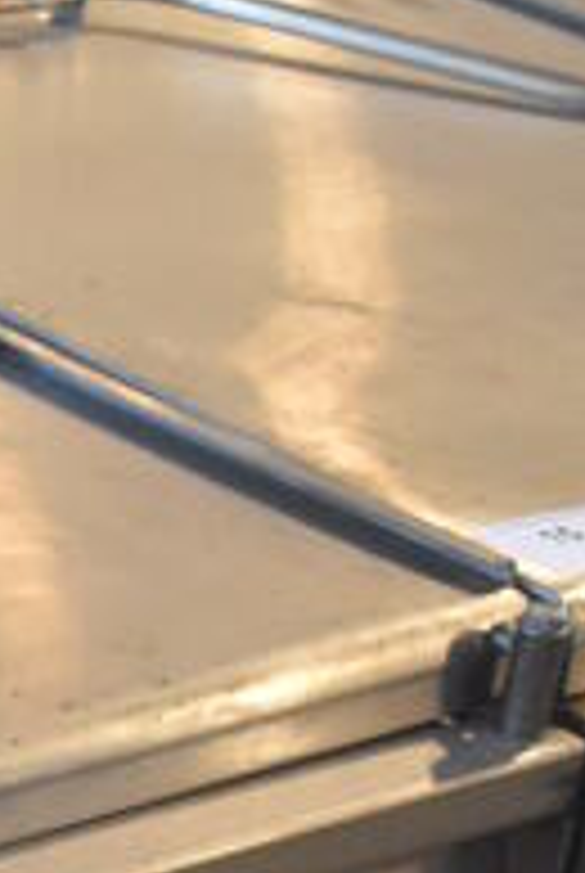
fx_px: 3084
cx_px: -734
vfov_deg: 16.0
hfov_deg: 9.8
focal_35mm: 127
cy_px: 700
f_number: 3.5
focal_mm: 18
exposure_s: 1/125
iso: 1800
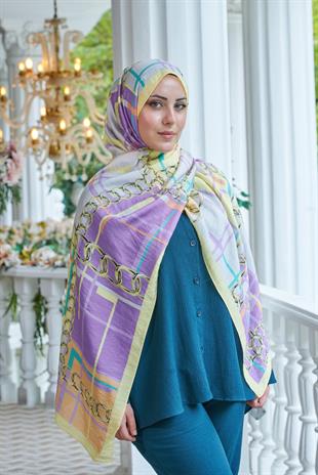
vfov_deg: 20.0
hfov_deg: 13.4
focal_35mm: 102
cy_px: 238
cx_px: 159
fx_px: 1349
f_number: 9
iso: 800
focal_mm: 102
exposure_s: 1/125
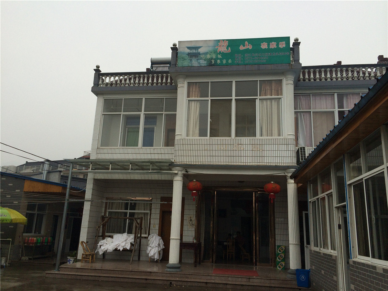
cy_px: 146
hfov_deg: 60.0
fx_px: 336
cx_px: 194
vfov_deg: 46.8
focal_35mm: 30
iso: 32
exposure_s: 1/357
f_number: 2.2
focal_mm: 4.12
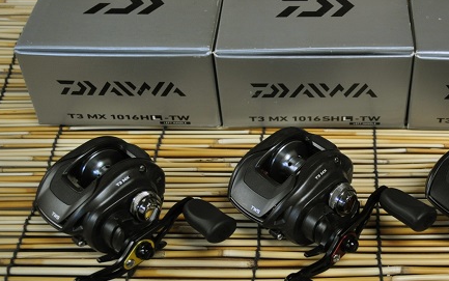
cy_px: 178
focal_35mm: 59
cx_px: 326
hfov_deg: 34.0
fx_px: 722
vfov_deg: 22.0
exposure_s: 1/60
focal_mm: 26
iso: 800
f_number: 4.2
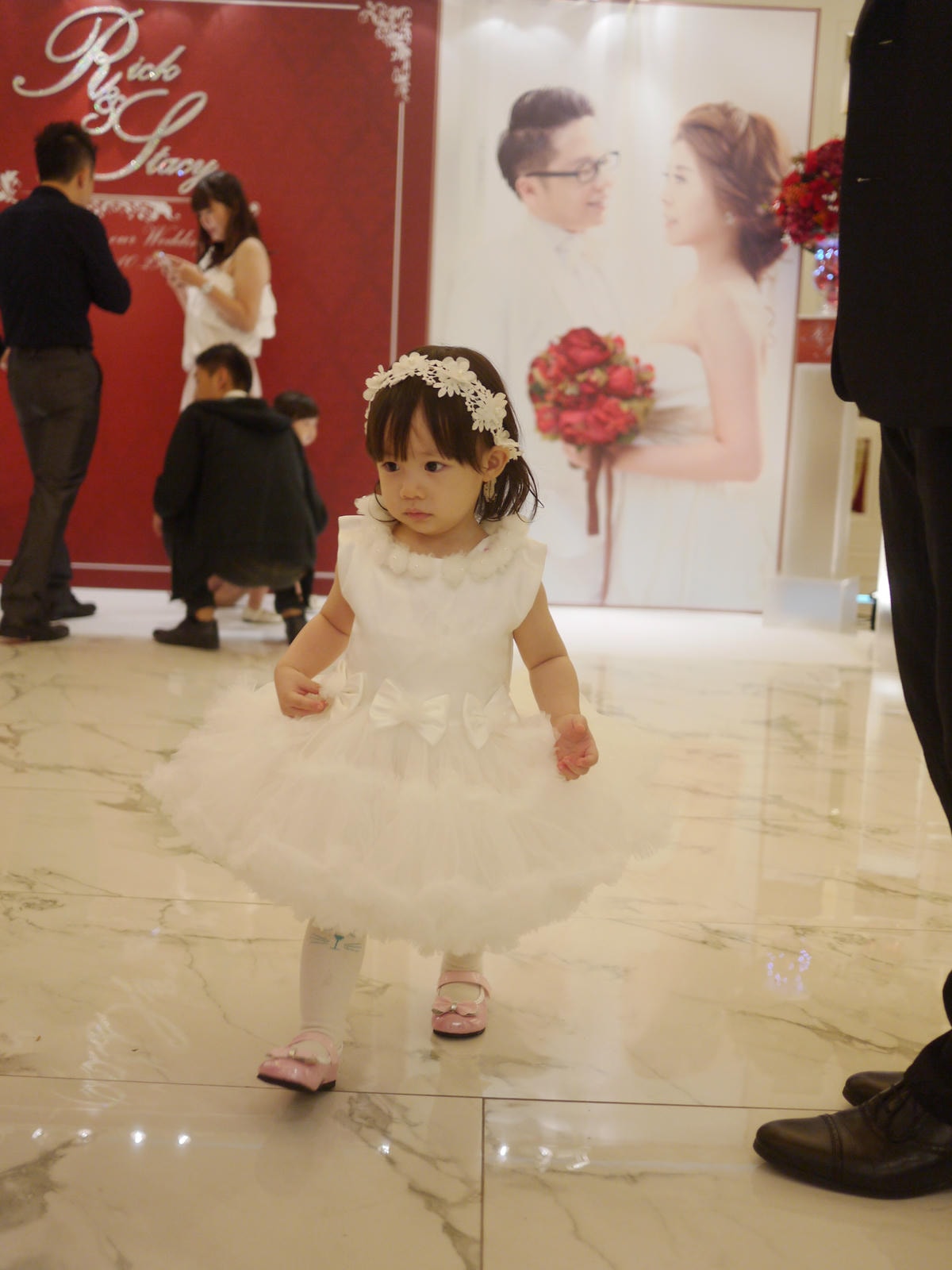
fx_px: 1467
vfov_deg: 46.8
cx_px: 476
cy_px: 635
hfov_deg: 36.0
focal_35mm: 40
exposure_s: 1/160
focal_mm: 20
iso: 160
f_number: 1.7
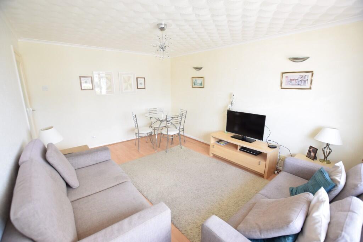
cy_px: 121
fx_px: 151
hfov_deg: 100.4
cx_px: 182
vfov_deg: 77.3
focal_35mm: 15
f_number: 3.5
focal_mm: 10
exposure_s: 1/20
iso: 100
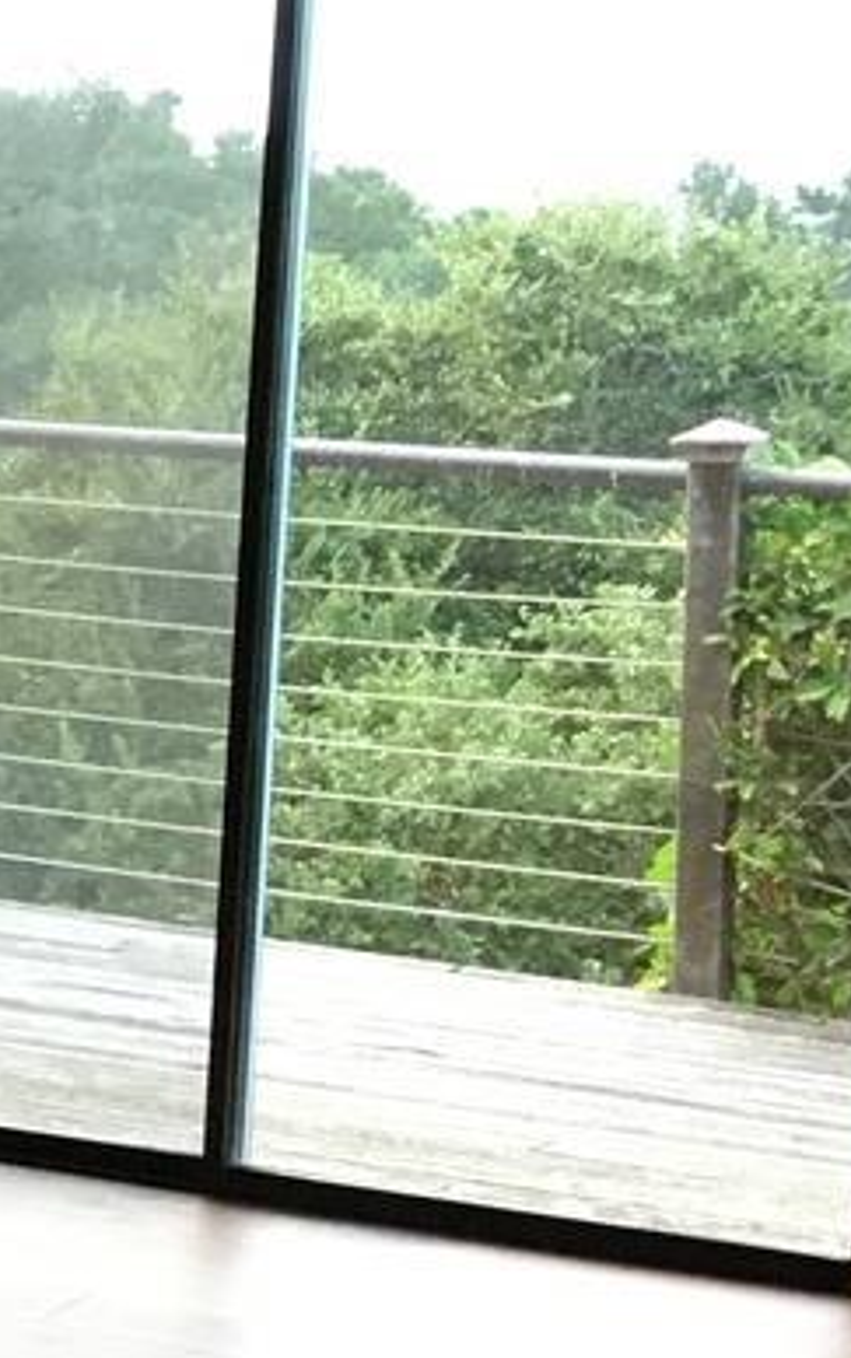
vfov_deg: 18.2
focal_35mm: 114
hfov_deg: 9.6
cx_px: -1467
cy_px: 864
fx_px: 4224
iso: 125
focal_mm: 4.15
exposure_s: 1/30
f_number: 2.2
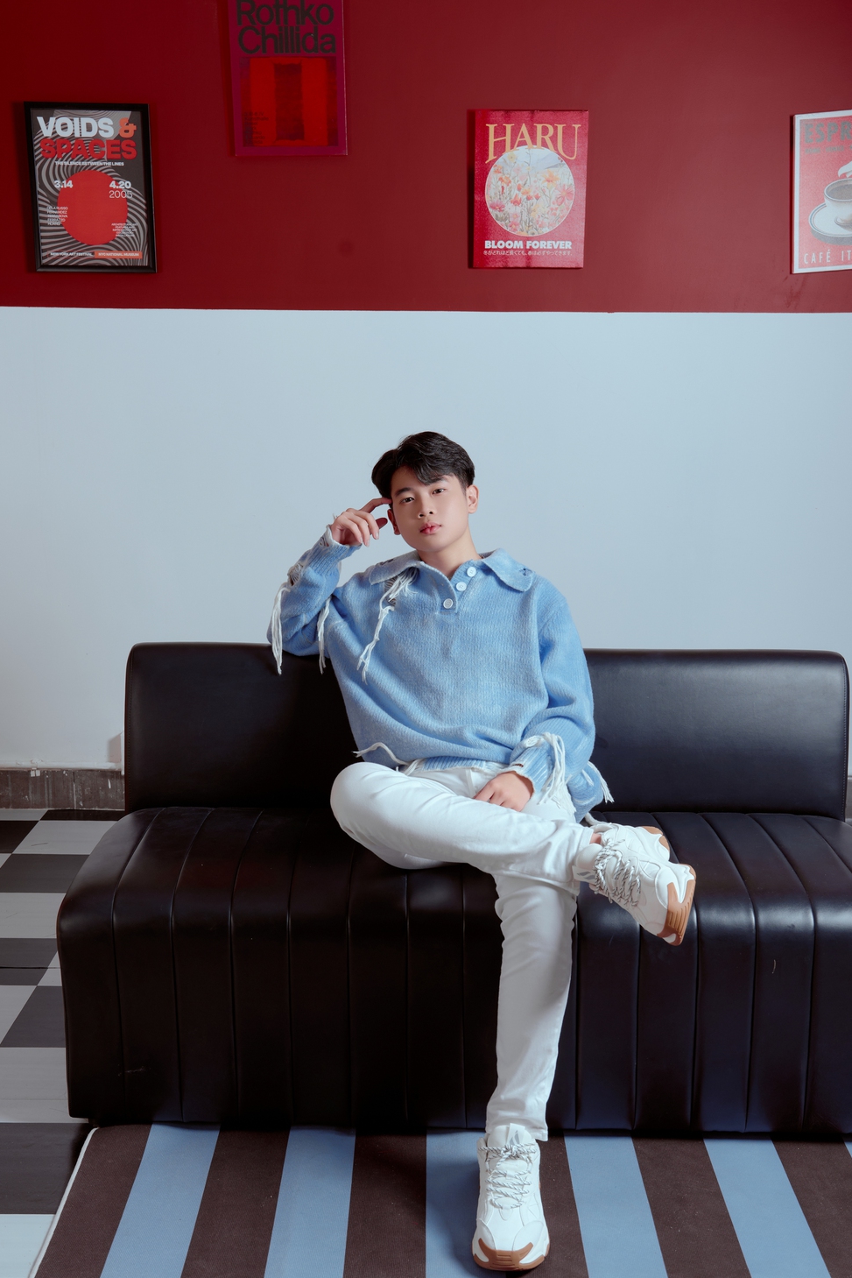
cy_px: 646
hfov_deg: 35.9
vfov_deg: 51.9
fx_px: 1313
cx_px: 418
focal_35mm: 37
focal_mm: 36
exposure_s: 1/125
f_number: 7.1
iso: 200
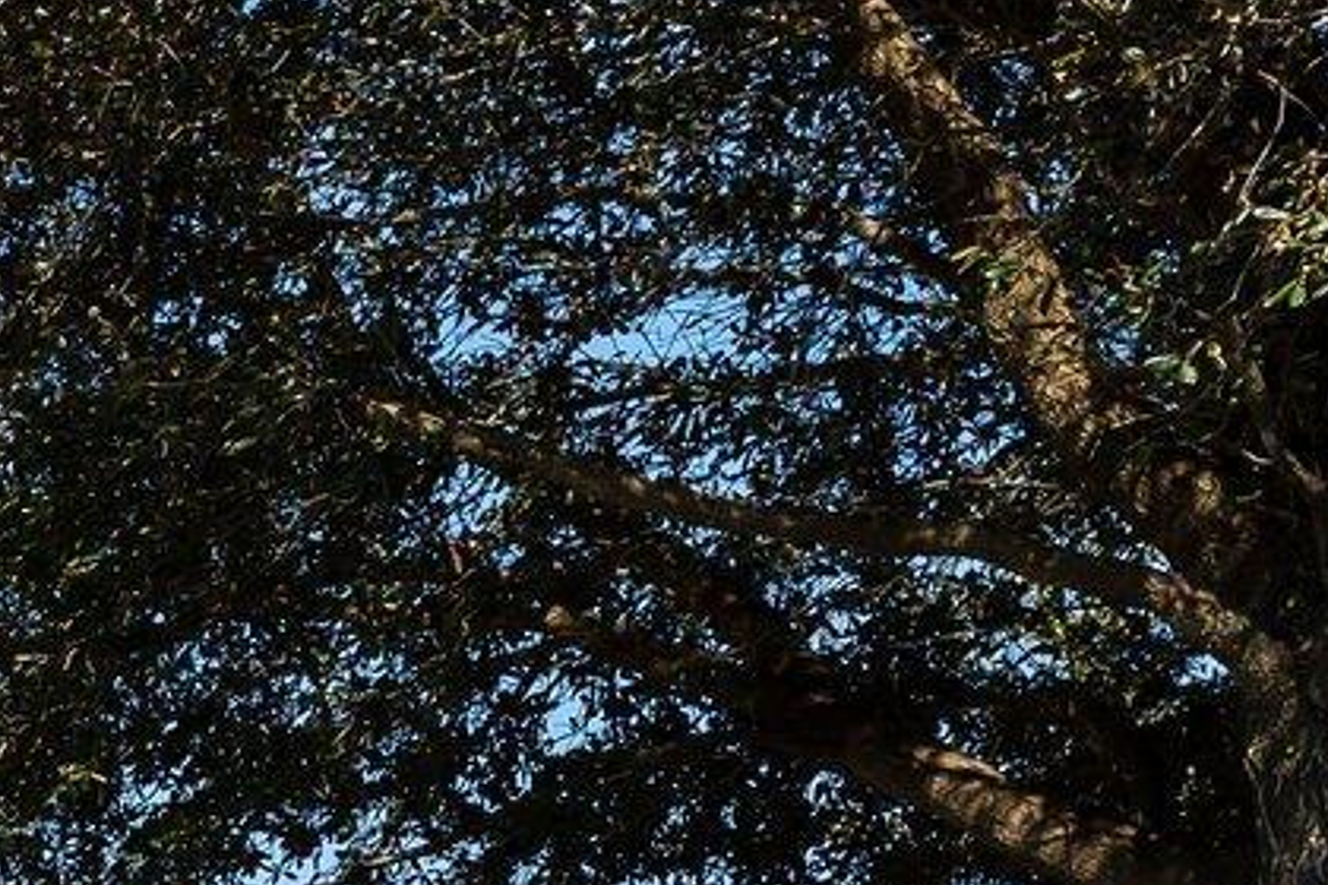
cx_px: -1391
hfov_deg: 14.3
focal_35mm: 117
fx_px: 4316
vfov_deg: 10.3
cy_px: 2028
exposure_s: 1/250
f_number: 8
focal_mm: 24
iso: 100
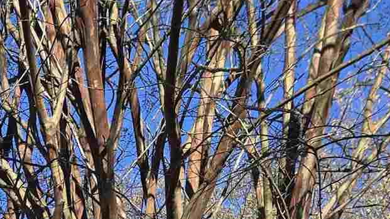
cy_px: 660
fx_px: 1282
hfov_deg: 14.8
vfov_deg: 8.3
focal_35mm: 124
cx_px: -342
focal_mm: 6.3
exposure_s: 1/444
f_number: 1.7
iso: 12
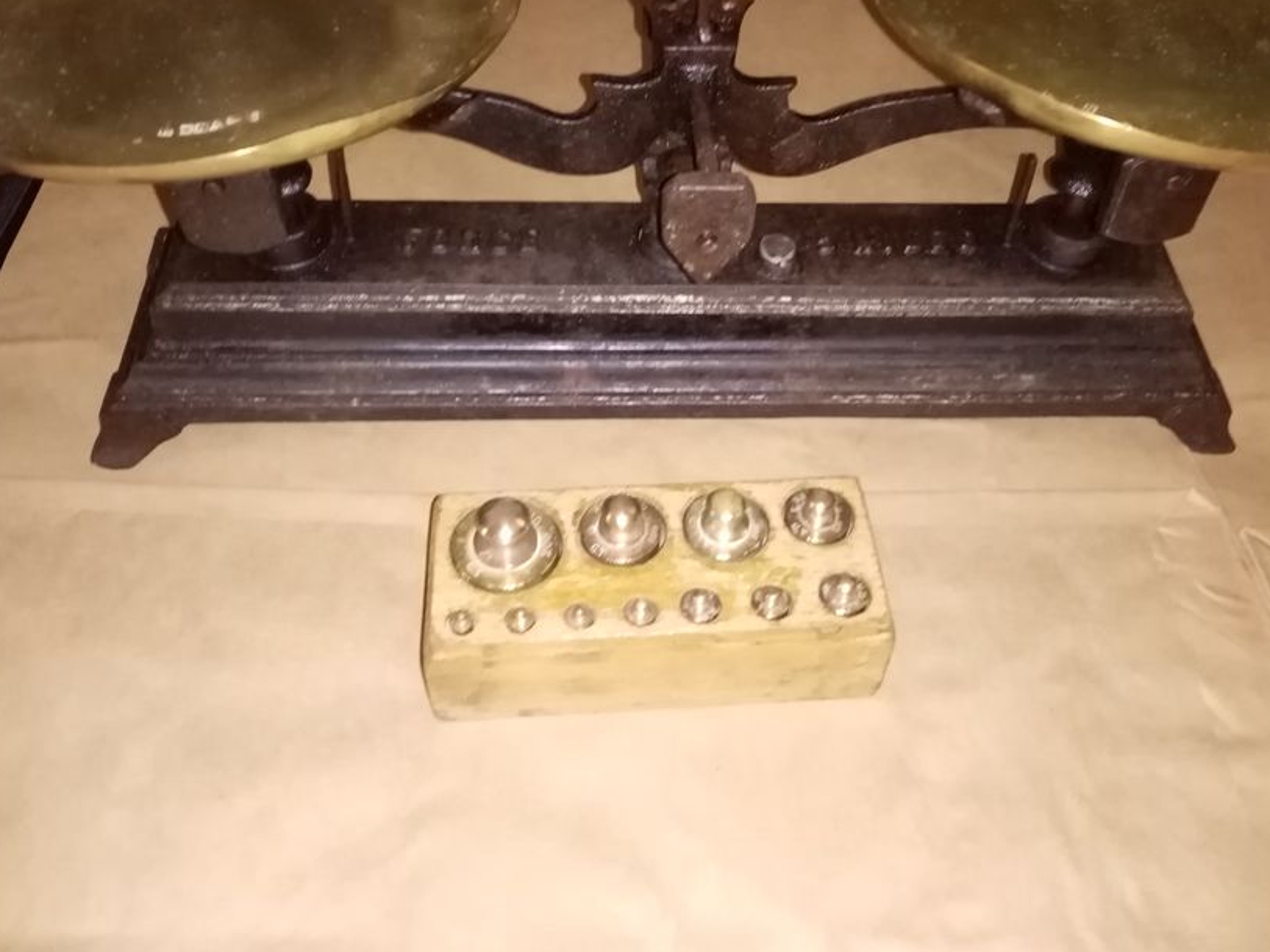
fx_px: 1174
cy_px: 369
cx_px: 662
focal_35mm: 32
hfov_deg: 56.8
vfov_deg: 43.8
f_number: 1.8
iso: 456
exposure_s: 1/25
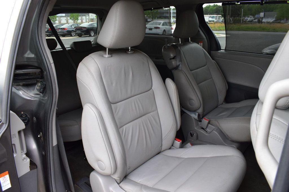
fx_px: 217
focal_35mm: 27
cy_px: 96
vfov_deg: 47.9
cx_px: 144
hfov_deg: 67.4
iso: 400
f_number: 8
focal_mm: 18
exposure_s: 1/60
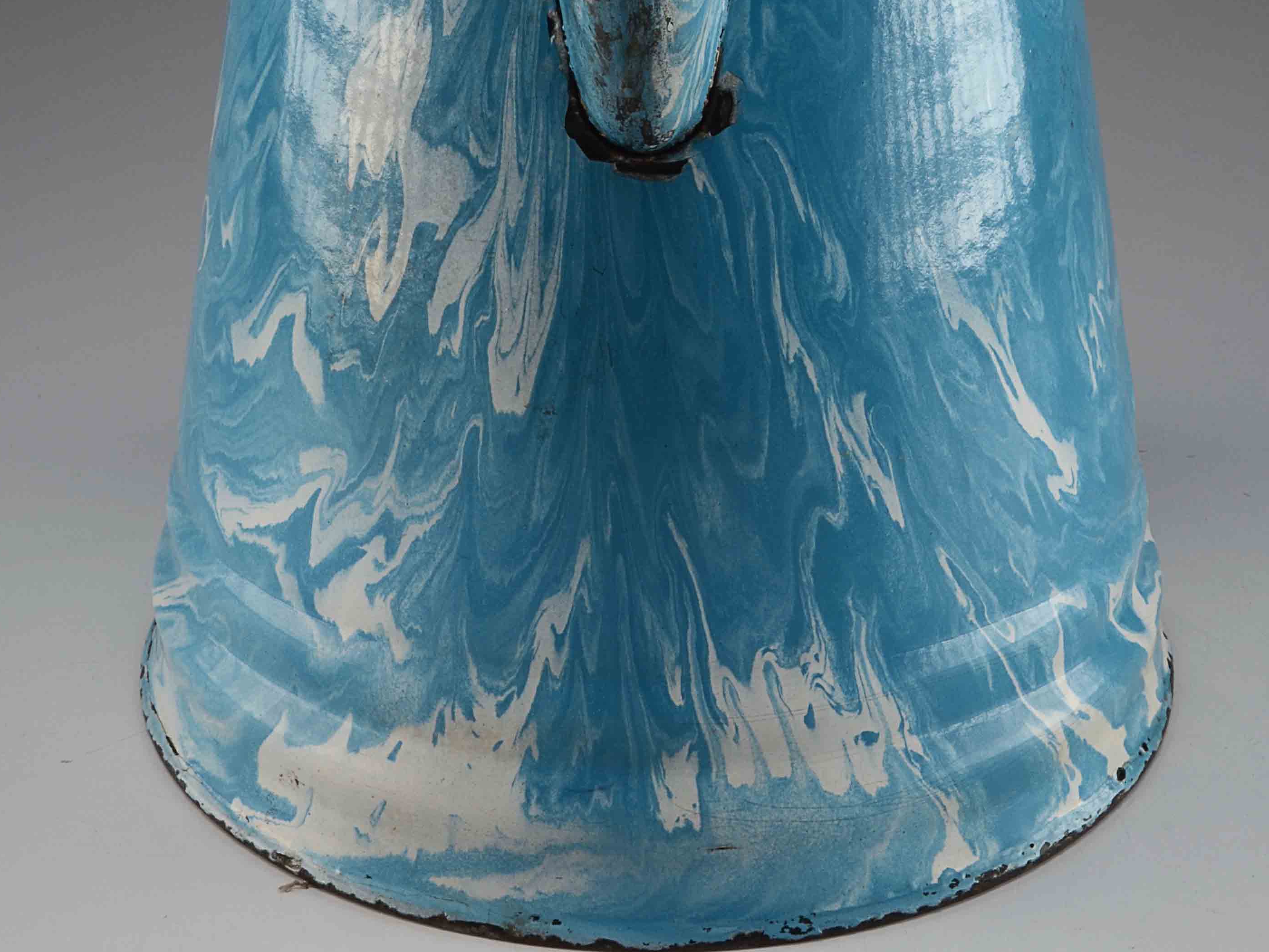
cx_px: 617
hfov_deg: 24.1
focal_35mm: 81
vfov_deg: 17.8
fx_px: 2970
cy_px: -9
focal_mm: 32
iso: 100
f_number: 18
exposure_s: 1/80
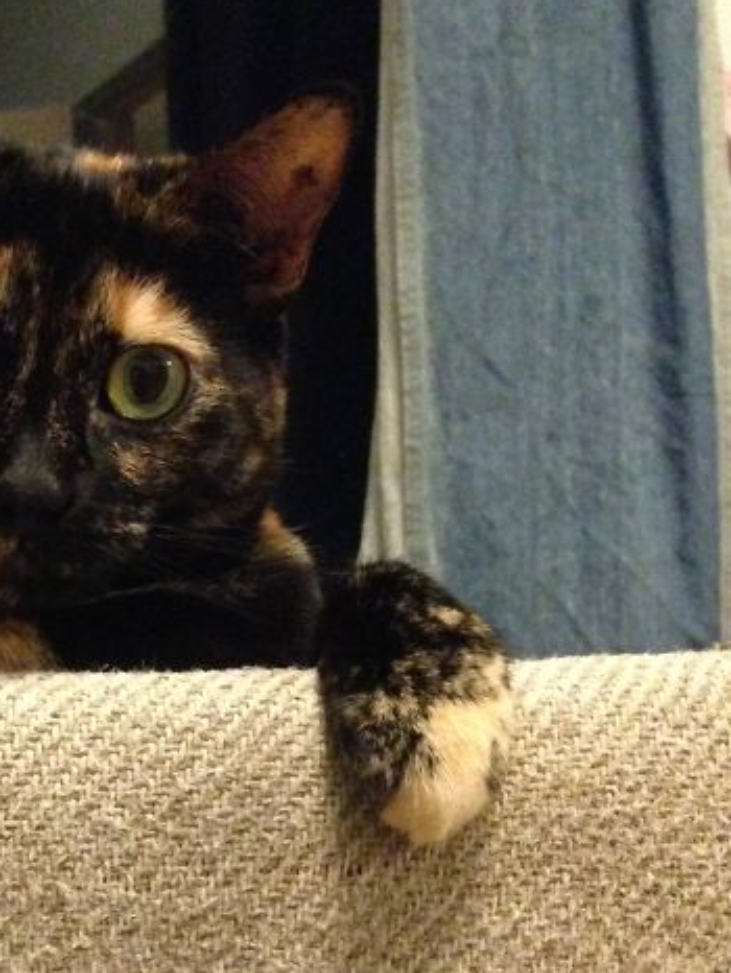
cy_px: 964
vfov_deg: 27.7
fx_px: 1857
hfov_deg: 21.7
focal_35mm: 66
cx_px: 52
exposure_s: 1/15
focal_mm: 4.12
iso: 800
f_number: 2.4
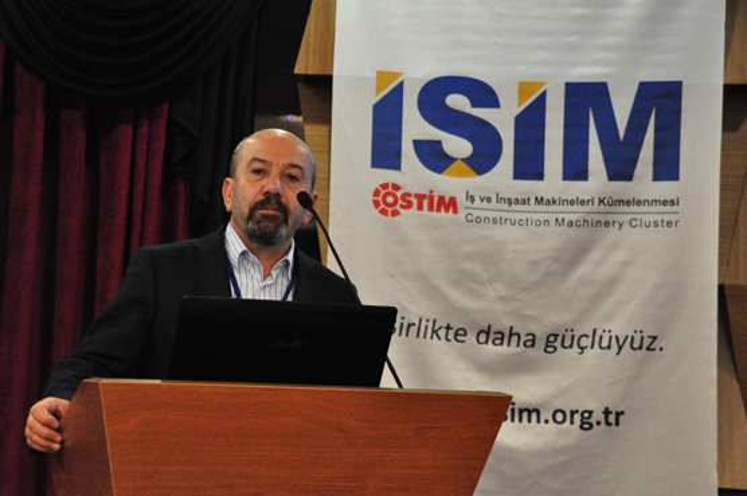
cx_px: 374
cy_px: 248
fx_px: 1865
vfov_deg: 15.1
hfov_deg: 22.7
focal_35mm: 90
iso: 3200
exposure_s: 1/60
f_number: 5
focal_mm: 60
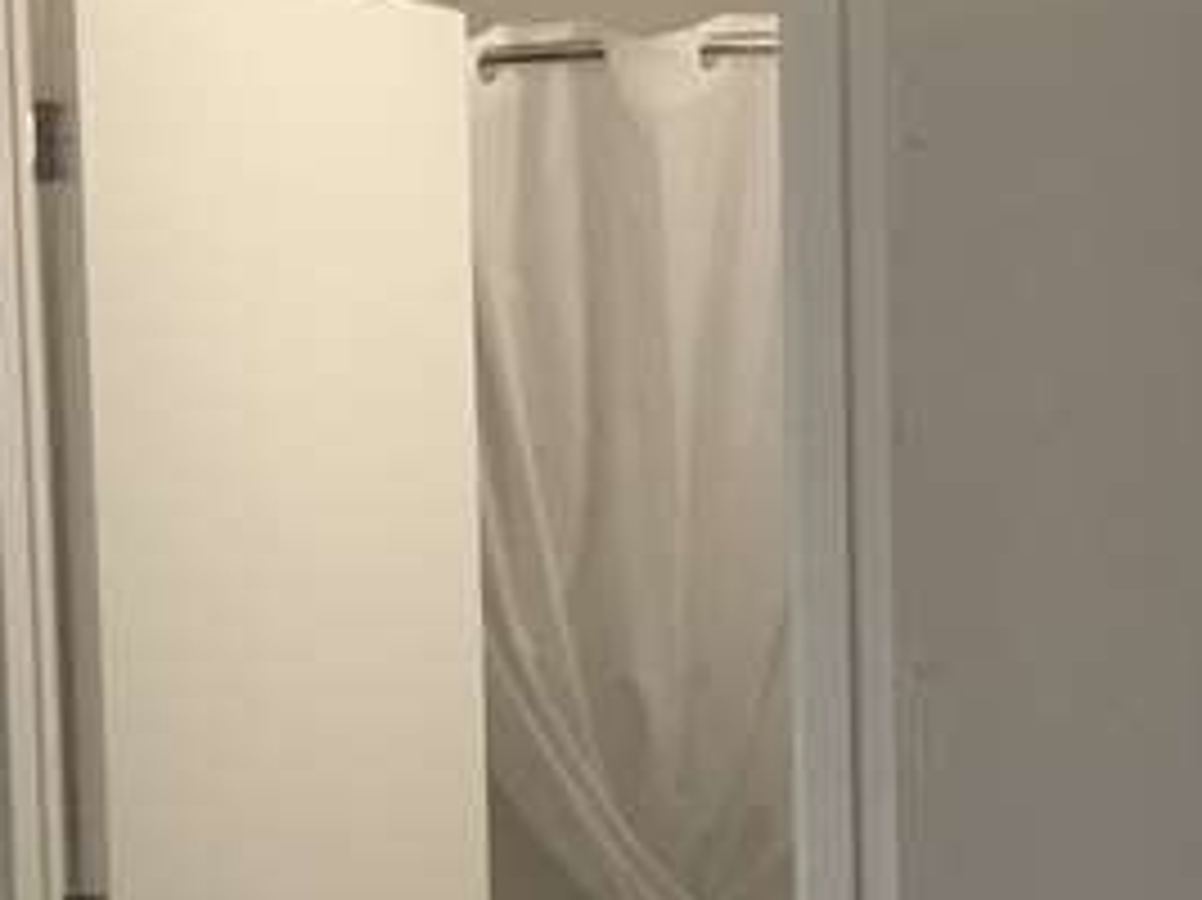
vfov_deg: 12.2
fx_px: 4130
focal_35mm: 119
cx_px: 531
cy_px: 1058
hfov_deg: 16.6
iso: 100
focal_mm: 3.3
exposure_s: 1/30
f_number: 2.4
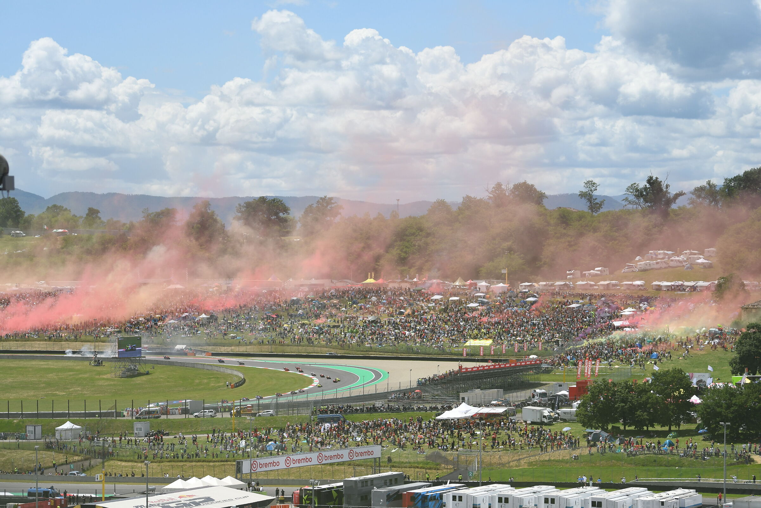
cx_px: 380
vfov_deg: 13.0
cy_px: 254
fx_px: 2219
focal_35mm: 105
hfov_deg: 19.5
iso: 200
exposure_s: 1/6400
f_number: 3.2
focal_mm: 70
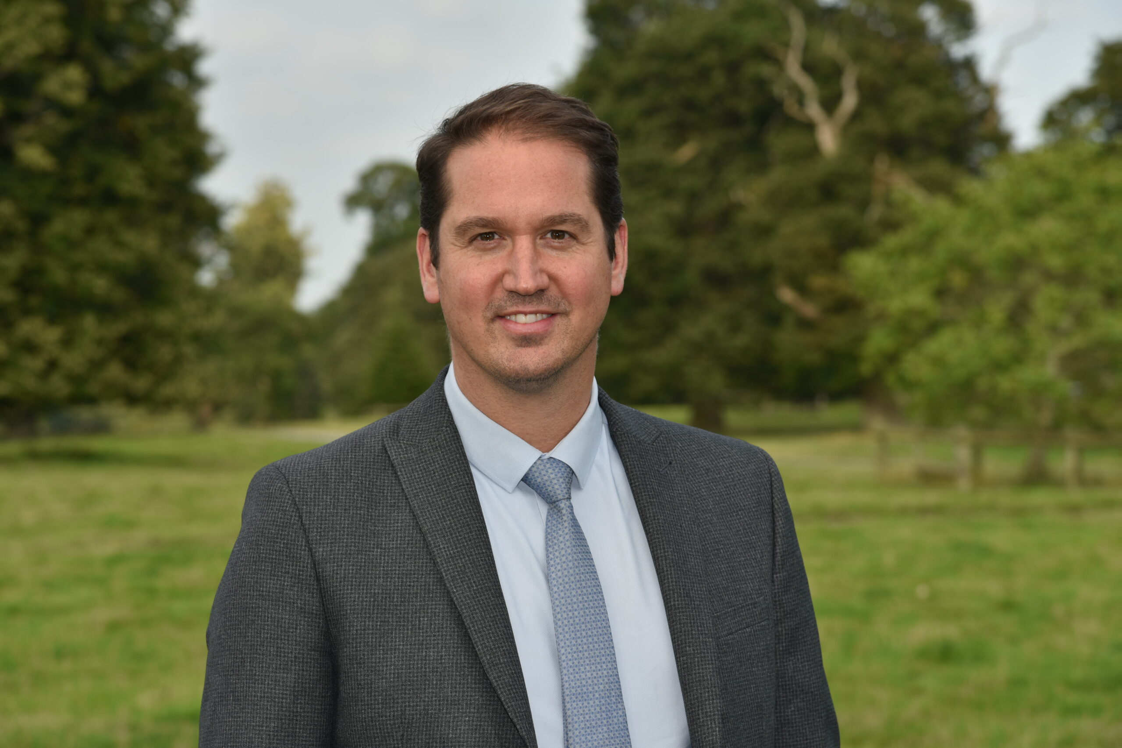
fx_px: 3740
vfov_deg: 11.4
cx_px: 561
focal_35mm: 120
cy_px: 374
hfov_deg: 17.1
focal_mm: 120
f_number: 6.3
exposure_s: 1/160
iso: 80
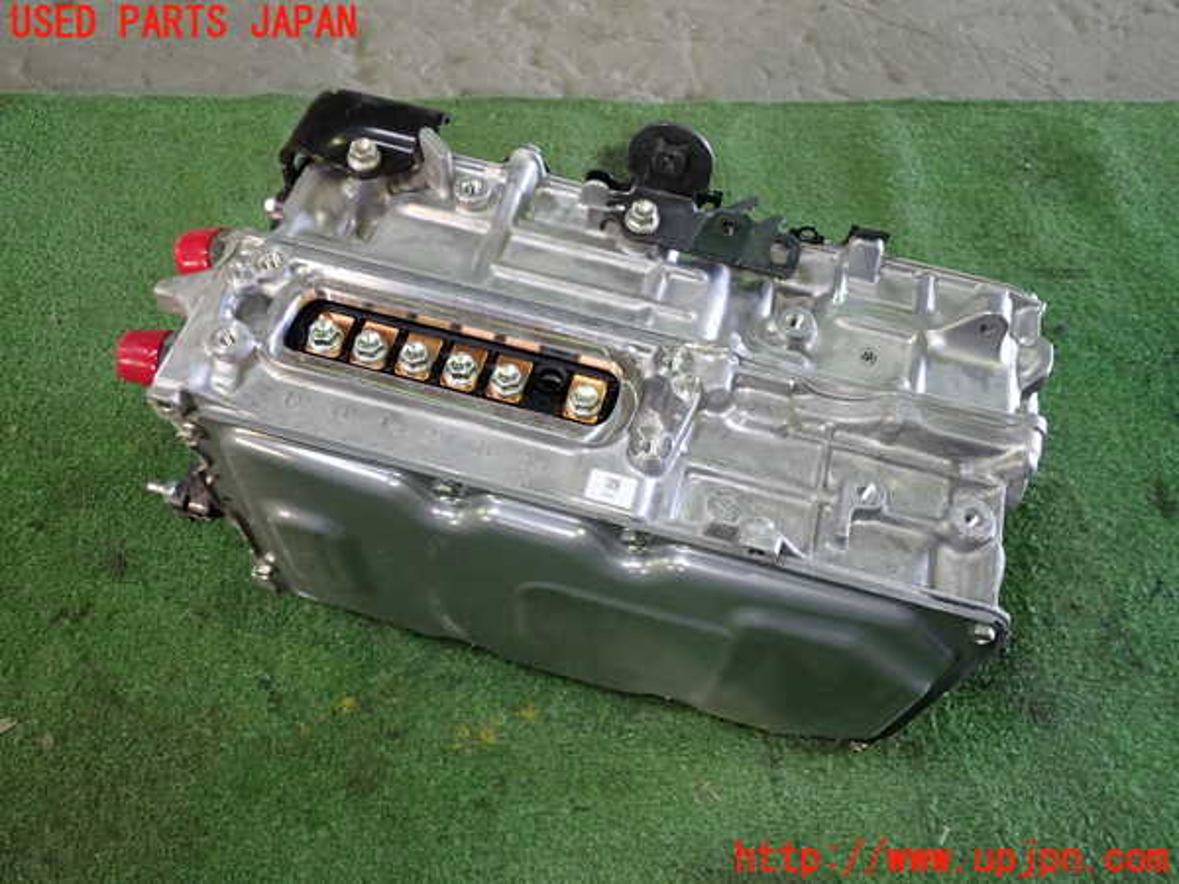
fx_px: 1022
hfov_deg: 60.0
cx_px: 590
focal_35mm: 30
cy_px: 442
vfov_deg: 46.8
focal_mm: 5.4
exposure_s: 1/30
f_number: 2.3
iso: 320
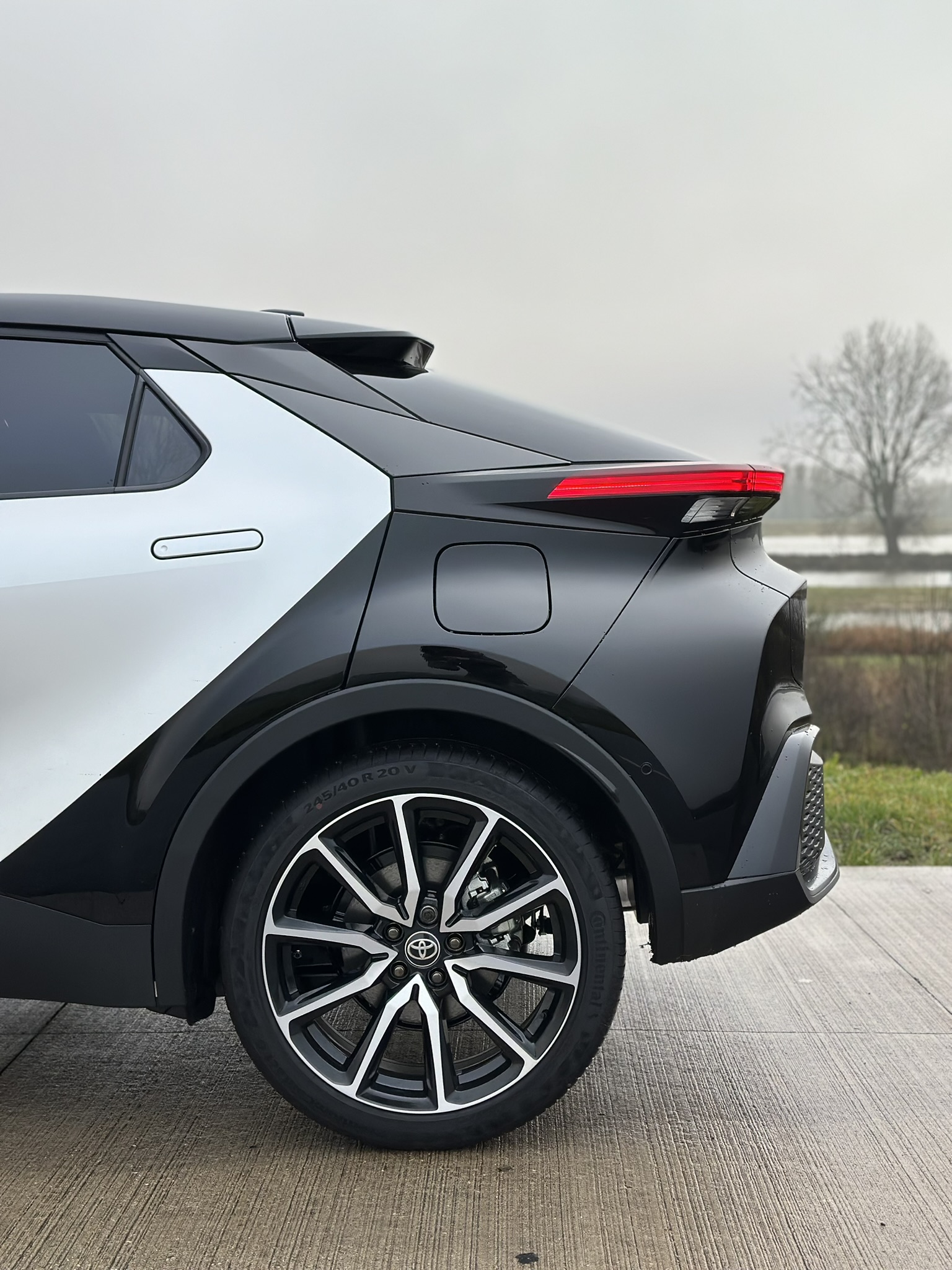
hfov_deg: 30.3
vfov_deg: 39.7
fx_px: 1760
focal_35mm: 48
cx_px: 476
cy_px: 635
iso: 80
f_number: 1.78
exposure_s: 1/424
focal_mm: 6.86
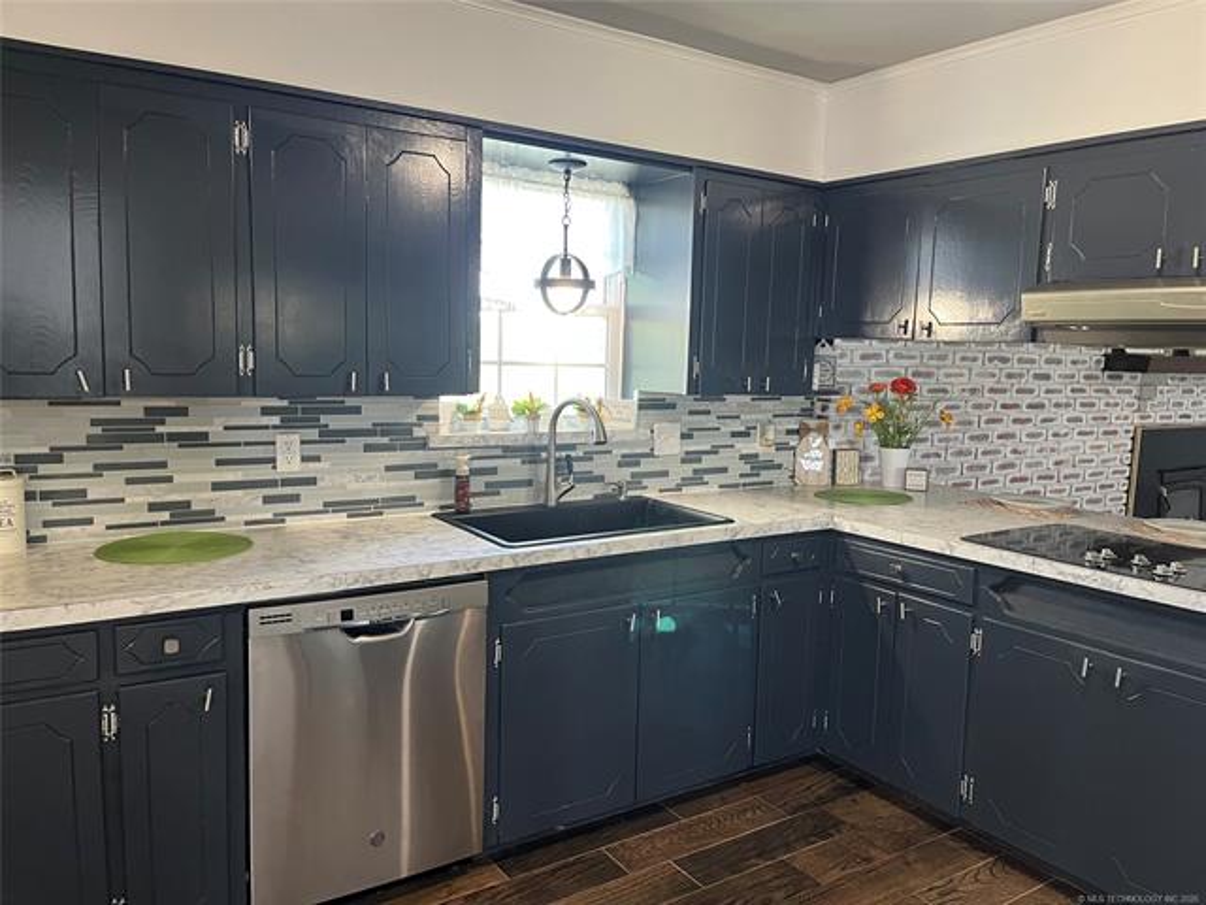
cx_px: 603
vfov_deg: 53.1
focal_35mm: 26
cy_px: 452
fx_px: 906
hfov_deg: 67.3
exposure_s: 1/60
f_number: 1.6
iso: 160
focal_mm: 5.1
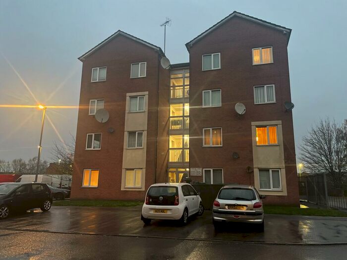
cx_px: 174
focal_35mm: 26
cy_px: 130
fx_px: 261
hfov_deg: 67.3
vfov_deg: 53.1
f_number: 1.6
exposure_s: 1/25
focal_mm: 4.2
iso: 640
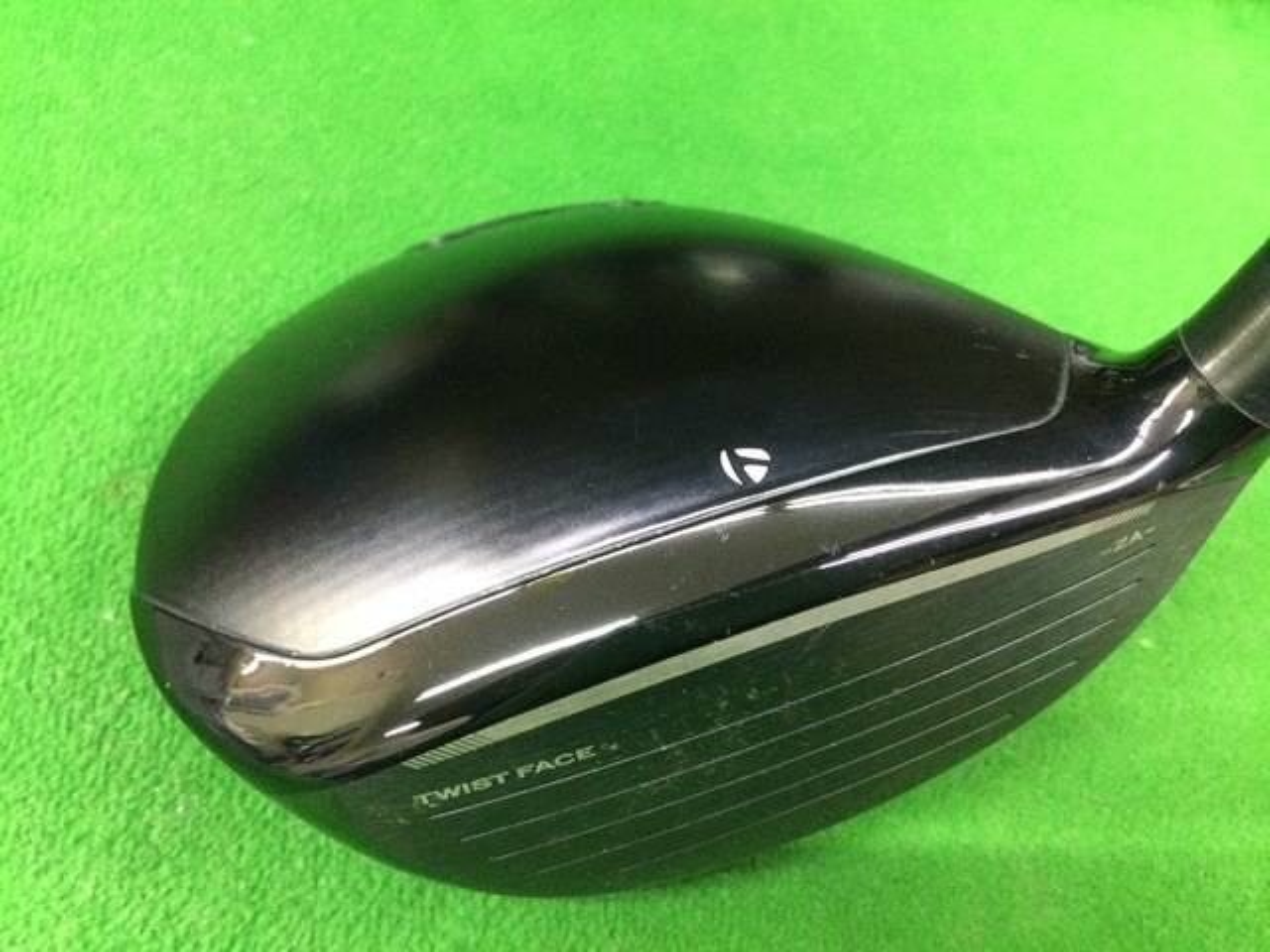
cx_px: 635
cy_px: 476
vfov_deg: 45.4
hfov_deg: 58.4
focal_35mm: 31
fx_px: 1137
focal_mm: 3.3
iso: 250
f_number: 2.4
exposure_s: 1/15
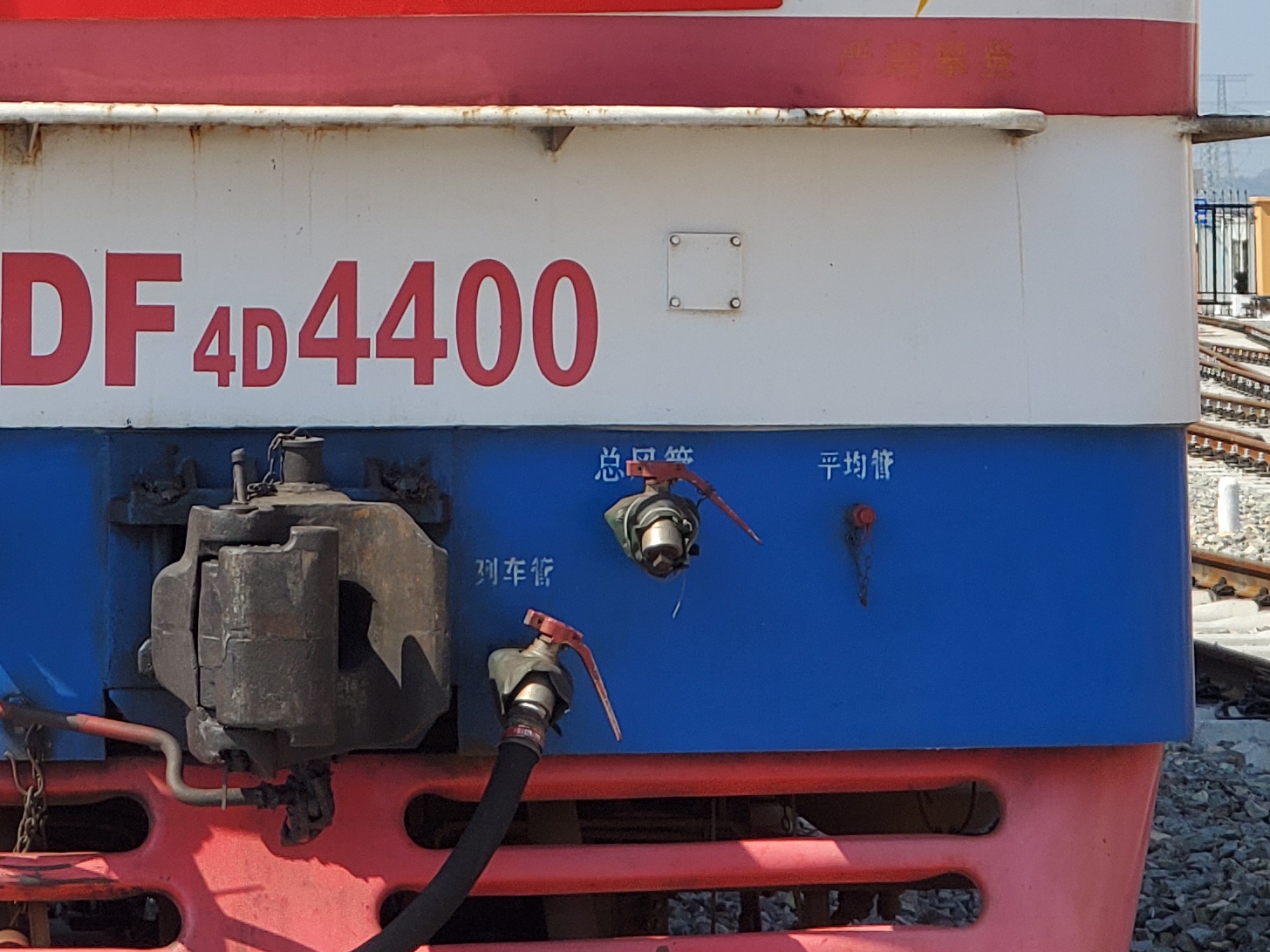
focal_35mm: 144
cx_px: 376
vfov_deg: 10.1
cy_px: -267
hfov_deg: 13.7
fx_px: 5283
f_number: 2.4
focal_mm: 6
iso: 50
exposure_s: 1/673
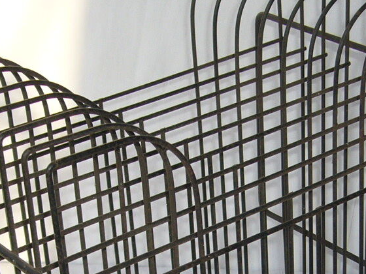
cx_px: 252
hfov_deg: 19.6
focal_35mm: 100
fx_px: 1057
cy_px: 299
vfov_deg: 14.5
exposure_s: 1/500
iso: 80
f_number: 2.8
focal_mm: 5.8
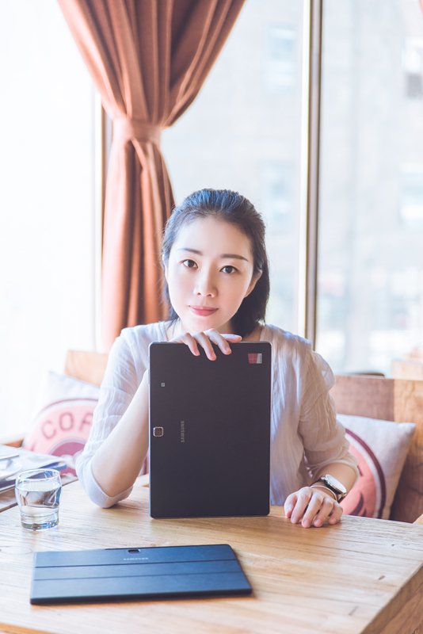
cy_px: 317
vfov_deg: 32.4
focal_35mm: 62
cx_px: 212
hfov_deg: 21.9
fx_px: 1092
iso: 400
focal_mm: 62
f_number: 2.8
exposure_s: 1/100
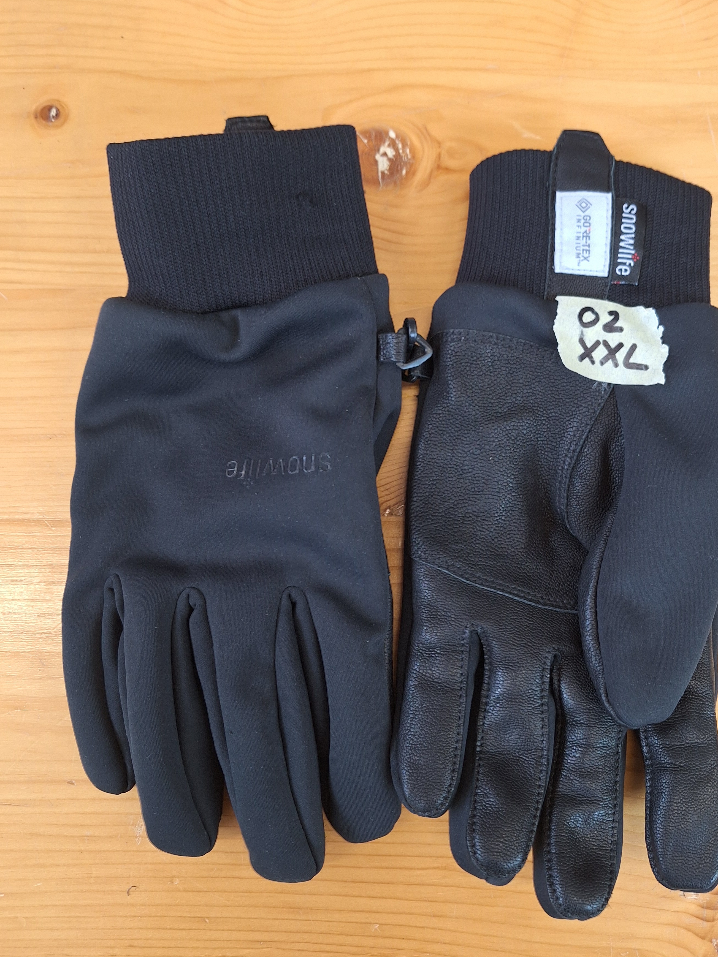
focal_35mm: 27
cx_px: 416
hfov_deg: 51.1
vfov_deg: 65.3
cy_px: 479
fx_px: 747
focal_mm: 5.54
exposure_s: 1/50
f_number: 1.8
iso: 200
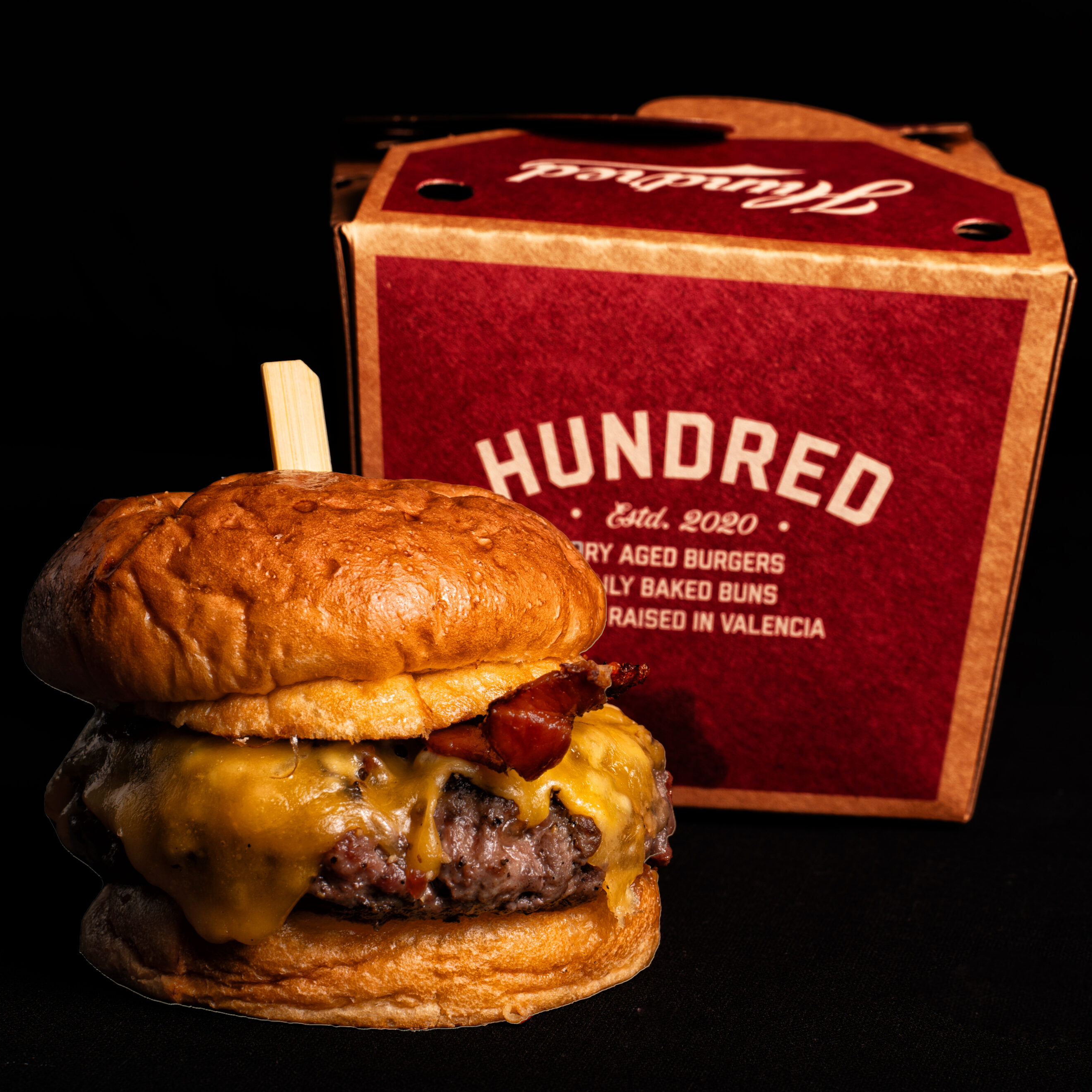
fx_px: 4854
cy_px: 545
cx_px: 522
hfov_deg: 12.8
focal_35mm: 136
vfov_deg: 12.8
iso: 100
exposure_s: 1/200
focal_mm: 106
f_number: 13
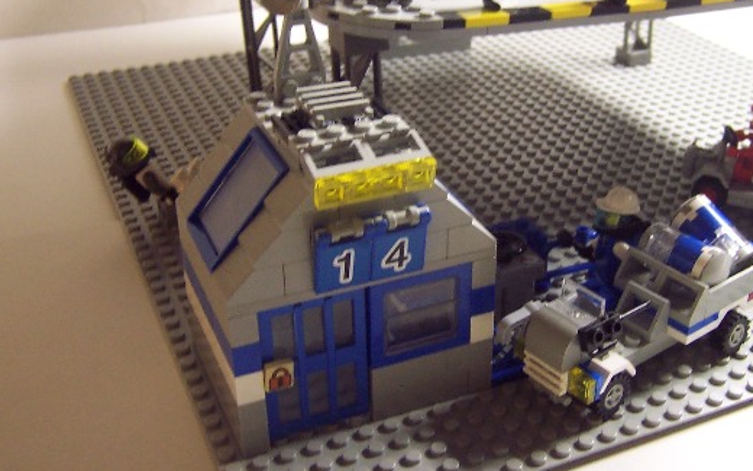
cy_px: 170
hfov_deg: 42.4
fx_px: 965
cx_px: 460
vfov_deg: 27.3
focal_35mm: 47
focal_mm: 5.6
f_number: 2.8
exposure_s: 1/15
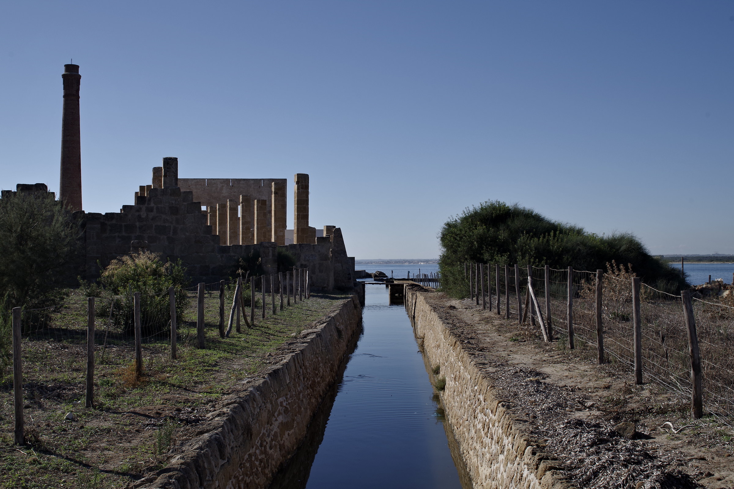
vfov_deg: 31.9
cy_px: 244
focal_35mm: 42
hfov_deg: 46.4
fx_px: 856
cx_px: 367
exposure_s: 1/125
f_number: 13
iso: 100
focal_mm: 28
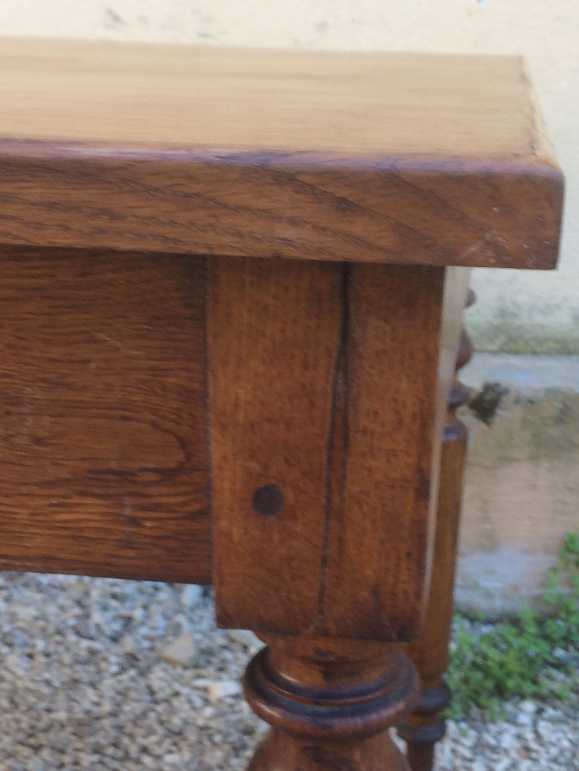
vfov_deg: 37.4
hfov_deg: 28.5
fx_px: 1137
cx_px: 348
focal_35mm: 51
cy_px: 442
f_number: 2.2
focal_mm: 4.15
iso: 40
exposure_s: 1/100
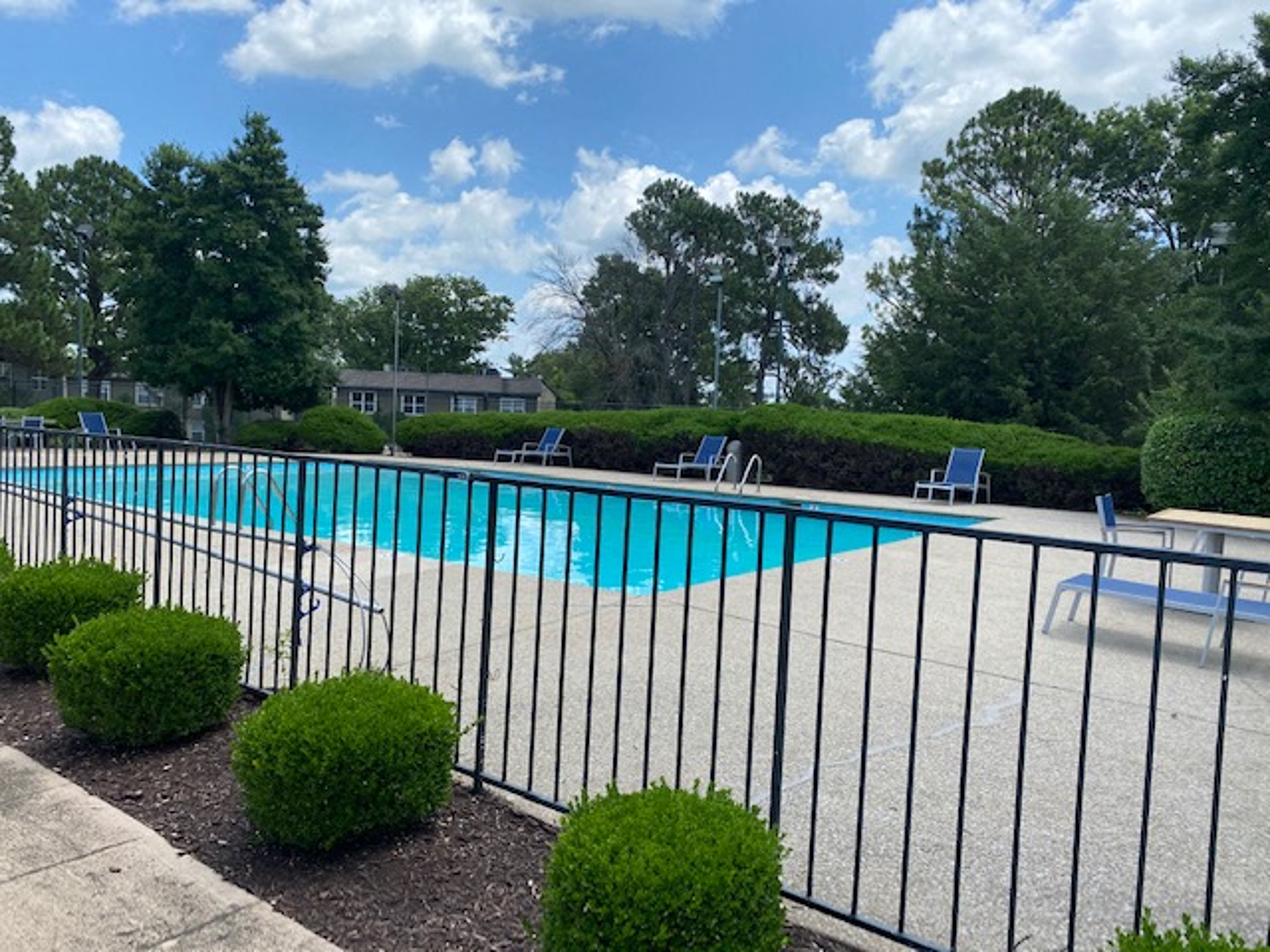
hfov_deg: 67.3
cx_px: 635
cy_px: 476
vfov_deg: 53.1
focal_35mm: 26
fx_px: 954
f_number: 1.8
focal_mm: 4.25
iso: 32
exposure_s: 1/1927
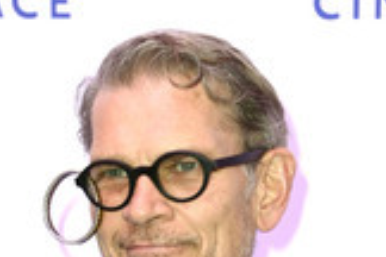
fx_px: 3077
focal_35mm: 287
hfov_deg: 7.2
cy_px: 457
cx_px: 210
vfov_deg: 4.7
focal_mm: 116
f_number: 5.6
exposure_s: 1/250
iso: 800
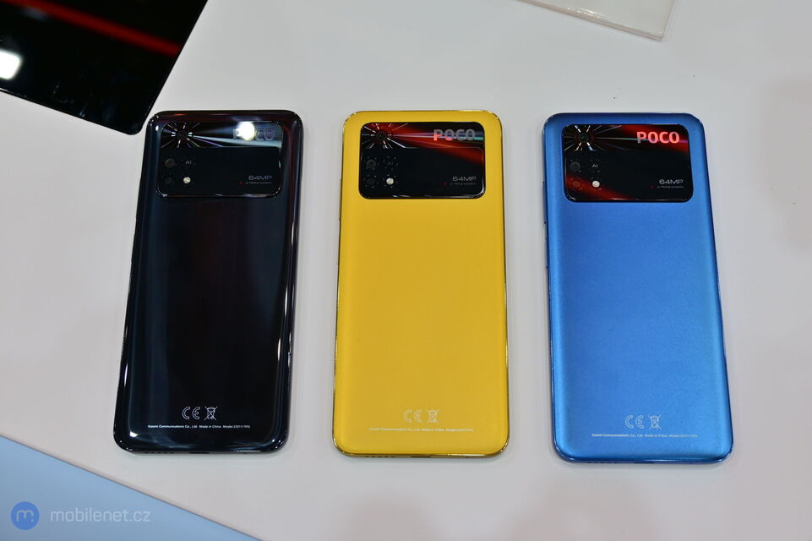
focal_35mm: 41
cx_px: 406
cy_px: 270
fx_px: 930
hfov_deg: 47.2
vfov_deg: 32.4
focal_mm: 27.5
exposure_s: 1/100
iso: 250
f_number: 5
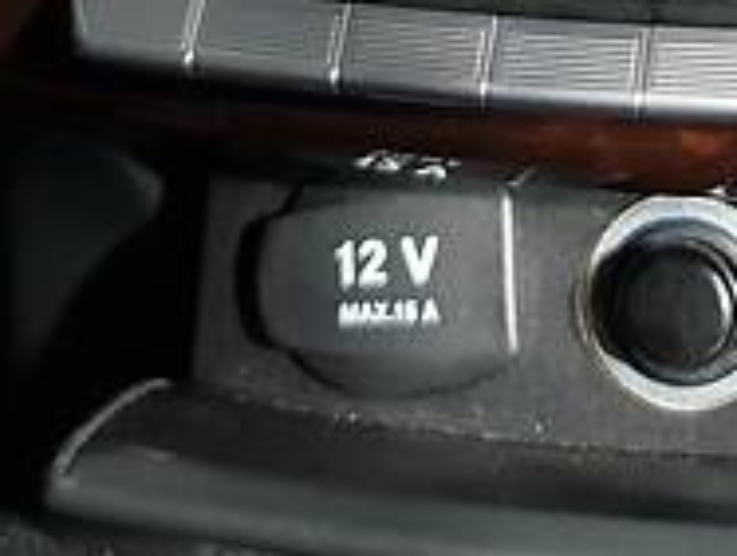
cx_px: 493
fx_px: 2368
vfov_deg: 12.5
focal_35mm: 111
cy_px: -363
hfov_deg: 17.6
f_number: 1.5
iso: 320
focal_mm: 4.3
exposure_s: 1/25
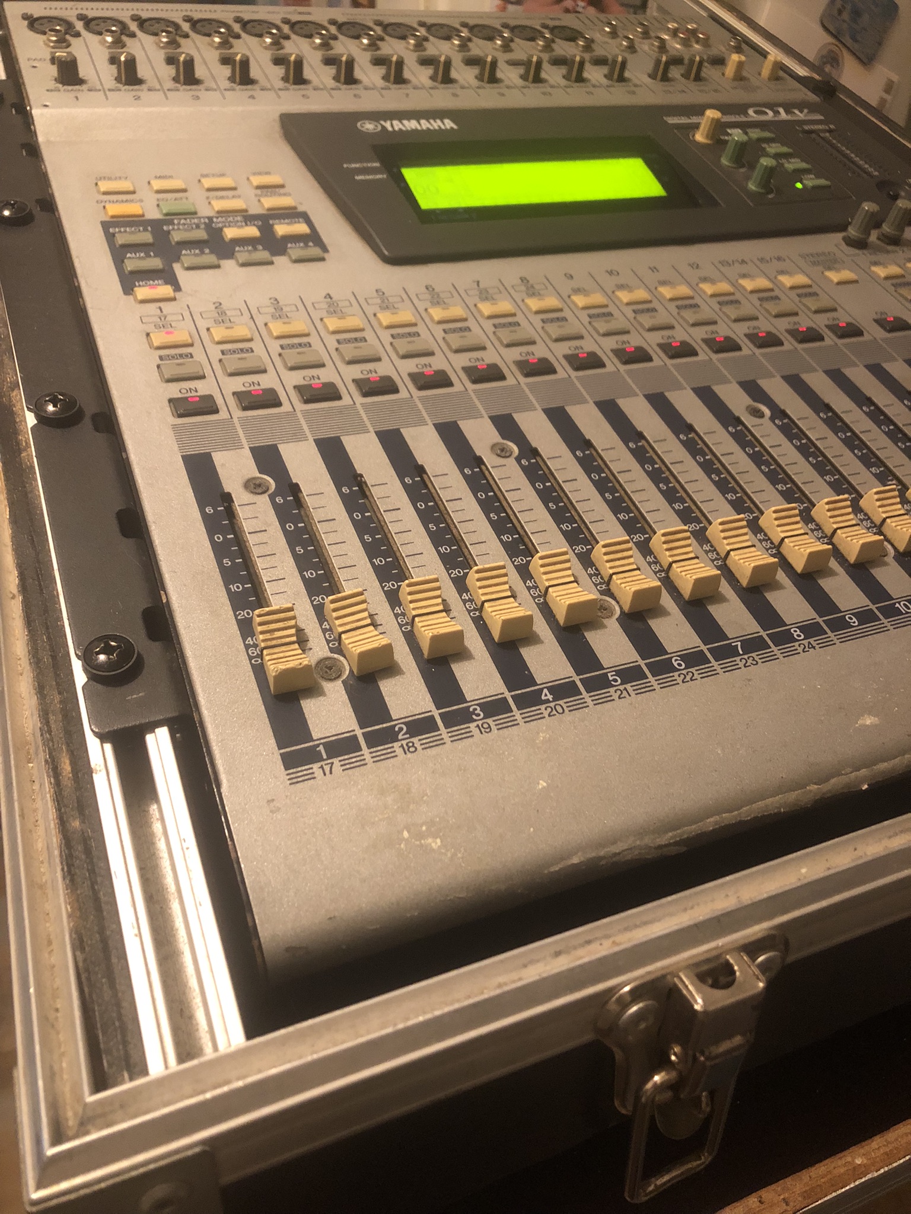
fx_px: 983
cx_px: 456
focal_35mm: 28
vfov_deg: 63.4
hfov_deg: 49.7
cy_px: 607
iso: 80
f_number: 1.8
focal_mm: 3.99
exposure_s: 1/6
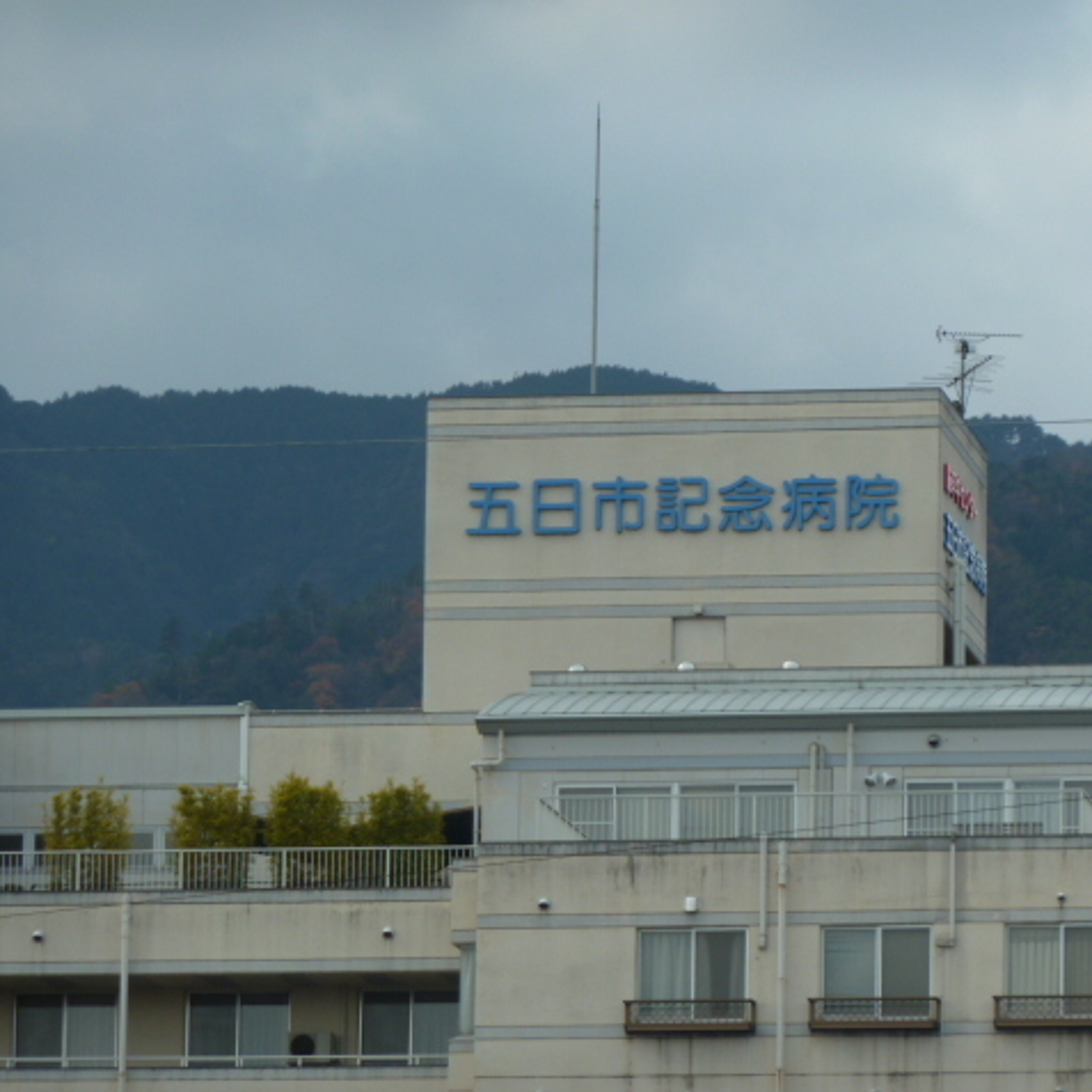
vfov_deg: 6.6
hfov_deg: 6.6
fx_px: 9529
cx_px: 616
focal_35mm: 267
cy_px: 545
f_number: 4.6
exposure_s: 1/320
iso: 80
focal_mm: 37
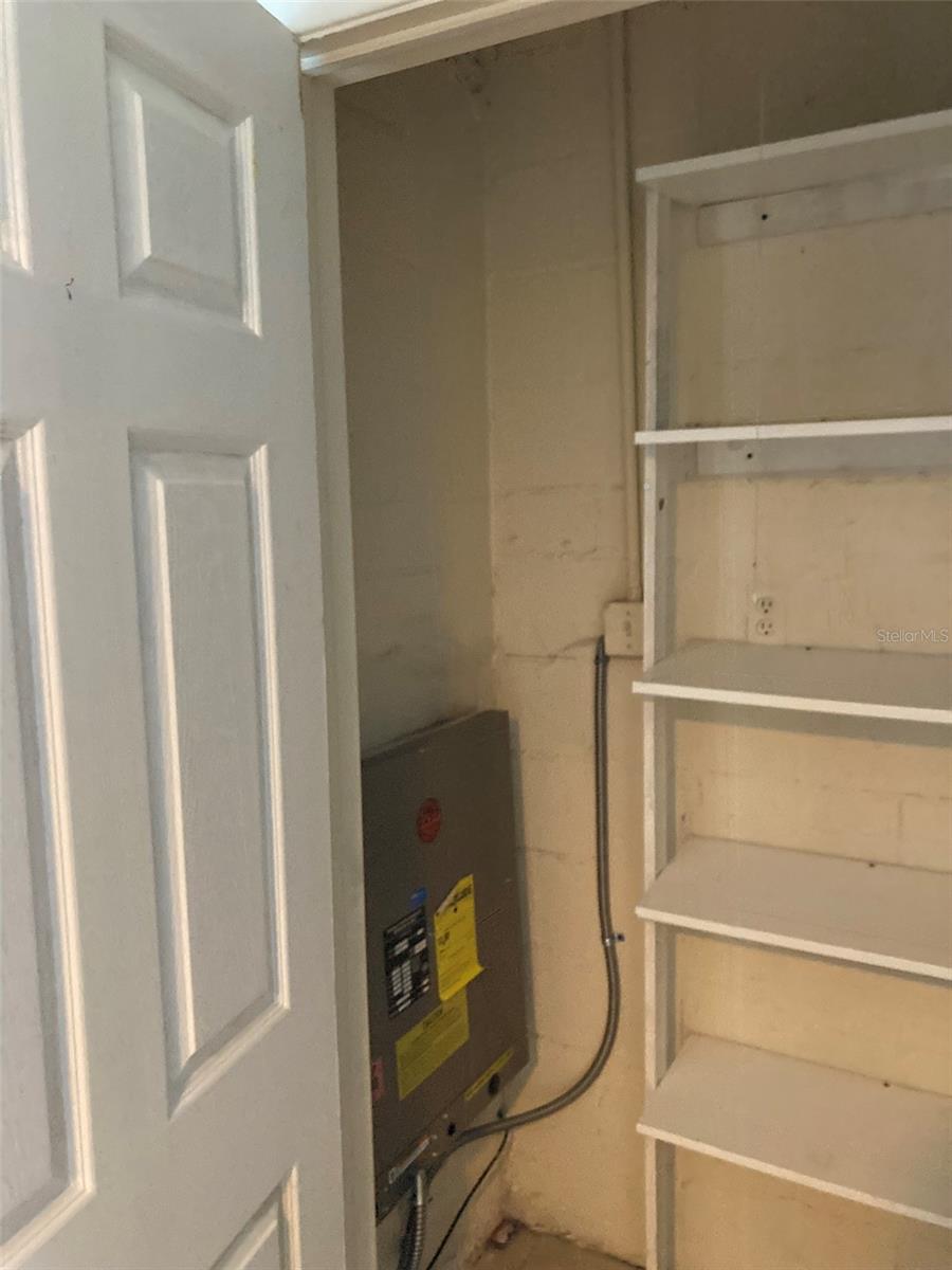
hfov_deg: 49.7
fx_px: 1027
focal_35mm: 28
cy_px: 635
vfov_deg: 63.4
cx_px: 476
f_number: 1.8
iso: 640
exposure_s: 1/30
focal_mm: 3.99
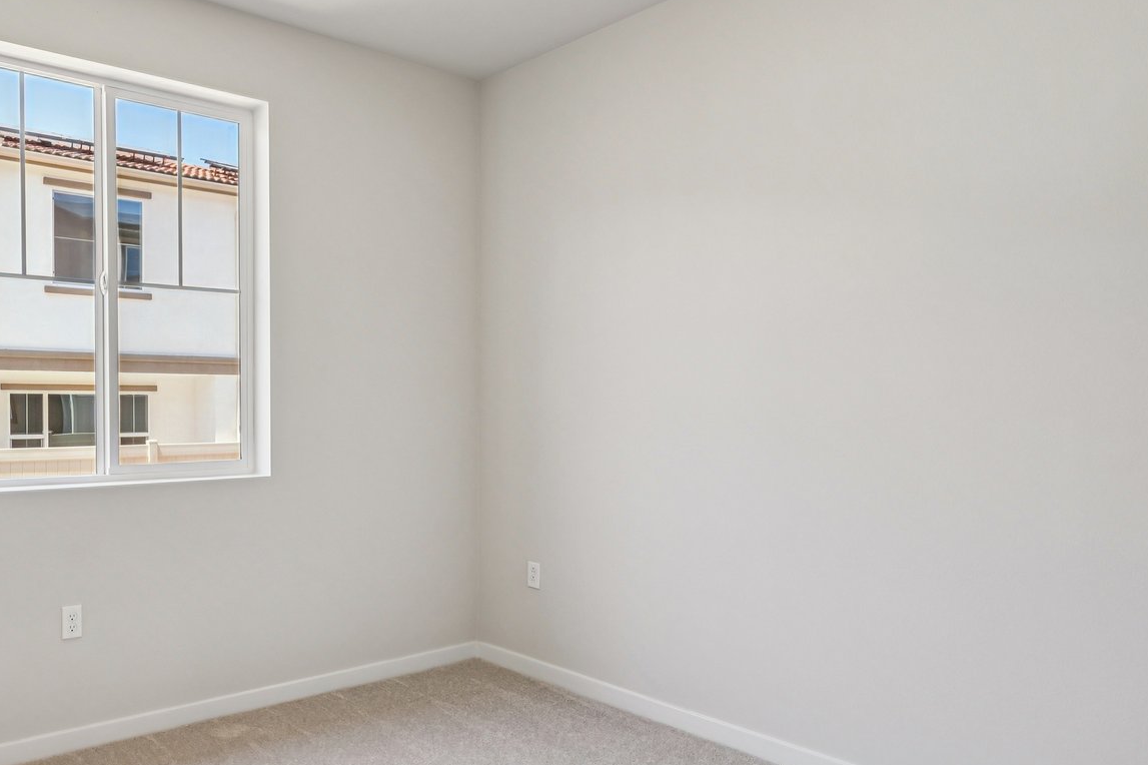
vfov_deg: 51.1
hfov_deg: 68.7
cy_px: 334
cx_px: 346
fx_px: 797
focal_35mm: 25
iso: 400
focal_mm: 14
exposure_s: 1/30
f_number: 8
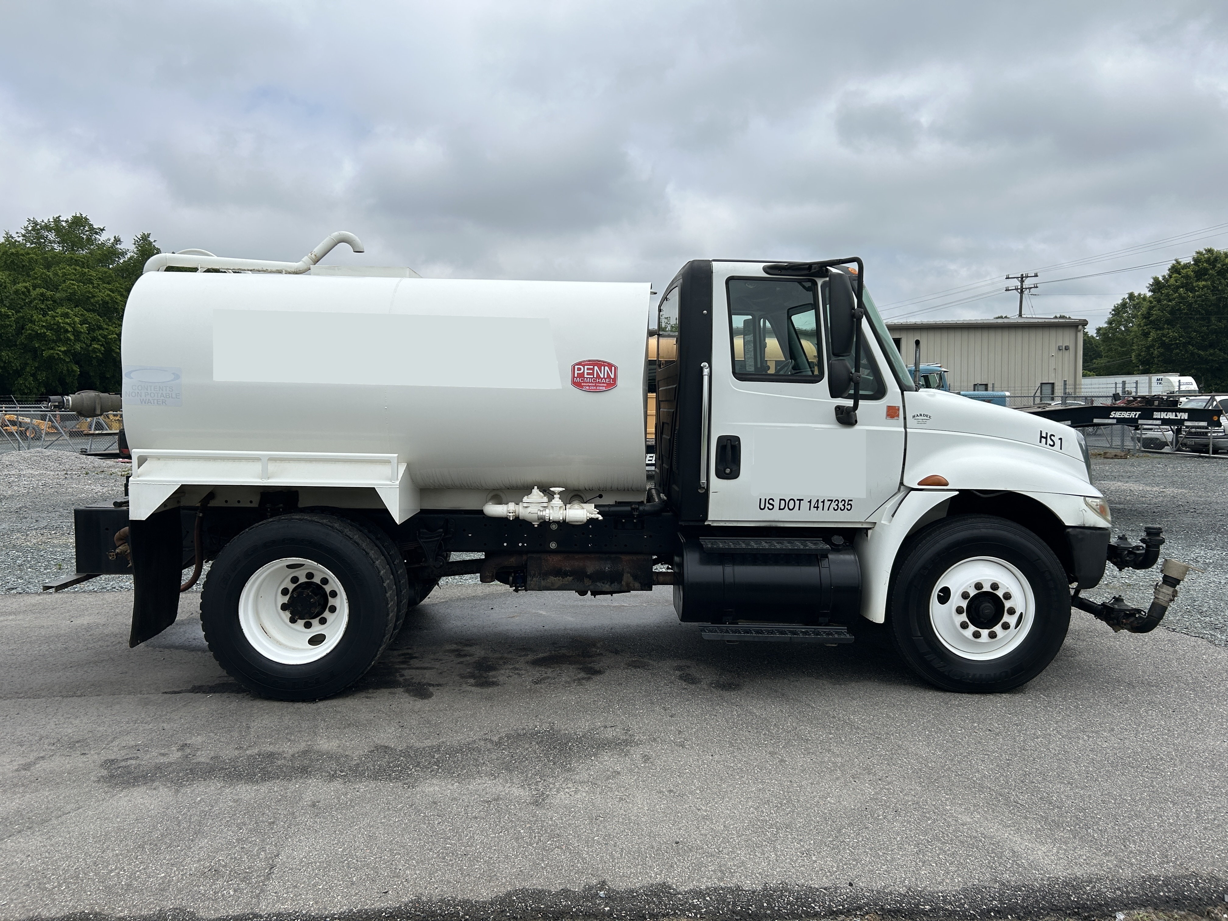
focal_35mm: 26
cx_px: 614
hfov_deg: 67.3
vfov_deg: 53.1
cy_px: 460
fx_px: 922
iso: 50
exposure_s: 1/6579
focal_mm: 5.7
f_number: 1.5
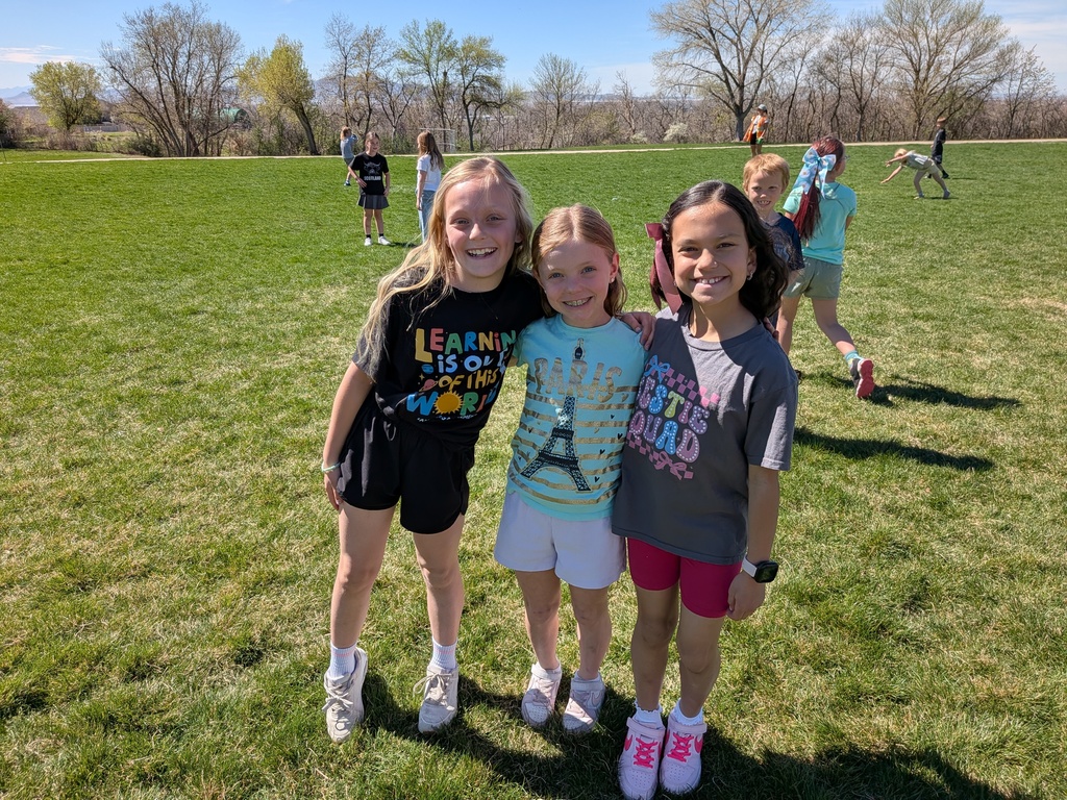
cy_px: 400
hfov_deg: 71.6
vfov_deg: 56.8
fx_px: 740
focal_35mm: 24
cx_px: 534
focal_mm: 4.53
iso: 28
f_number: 1.7
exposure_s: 1/1634
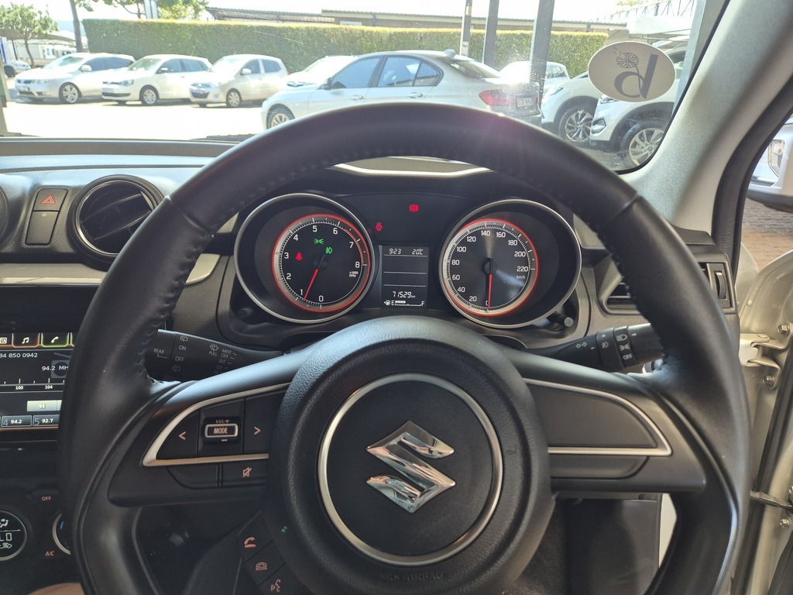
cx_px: 396
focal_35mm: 23
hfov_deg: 73.9
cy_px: 298
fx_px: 527
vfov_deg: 58.9
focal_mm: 5.4
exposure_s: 1/180
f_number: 1.8
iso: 160
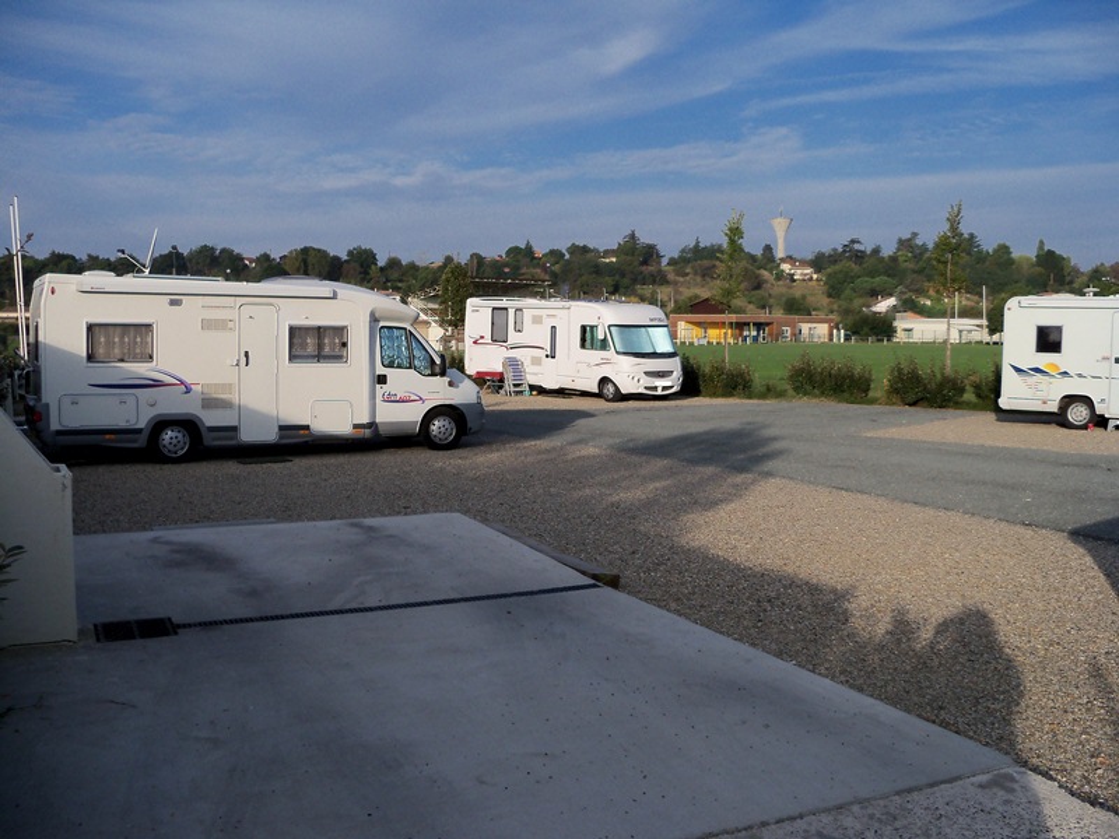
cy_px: 420
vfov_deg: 40.7
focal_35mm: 35
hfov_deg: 52.6
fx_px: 1131
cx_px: 560
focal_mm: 6.2
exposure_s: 1/1000
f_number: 3.5
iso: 80
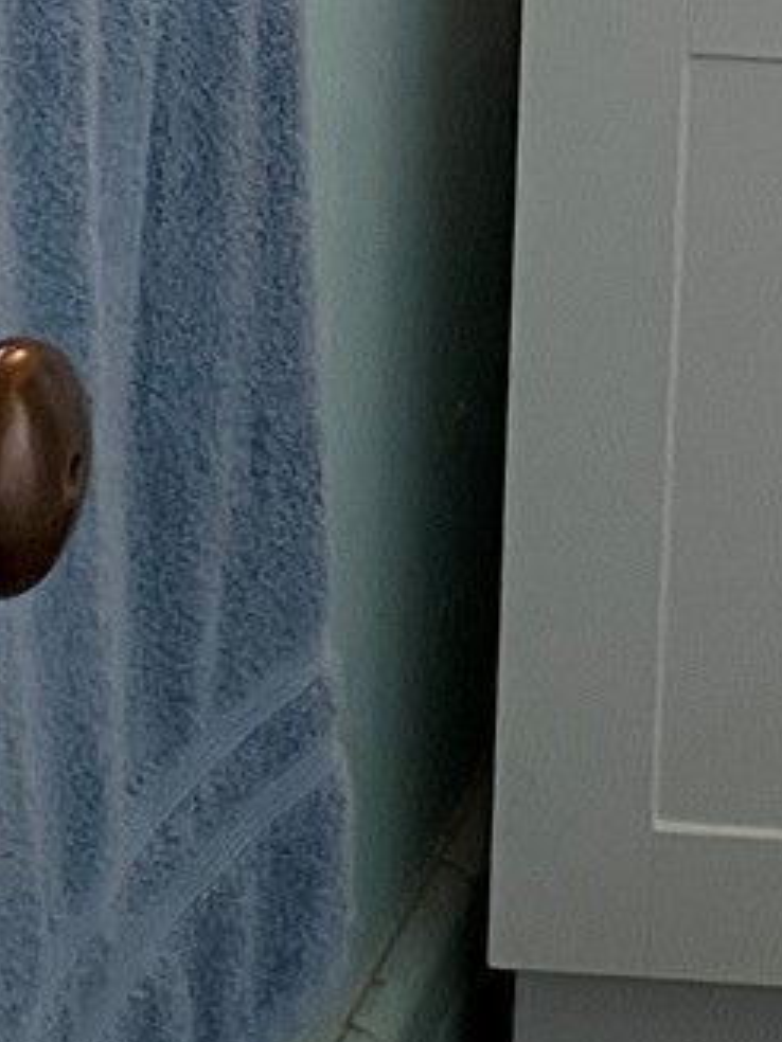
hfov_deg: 9.2
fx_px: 4578
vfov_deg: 12.4
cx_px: 1519
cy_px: -461
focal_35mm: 152
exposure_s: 1/60
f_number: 1.6
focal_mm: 4.2
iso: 100
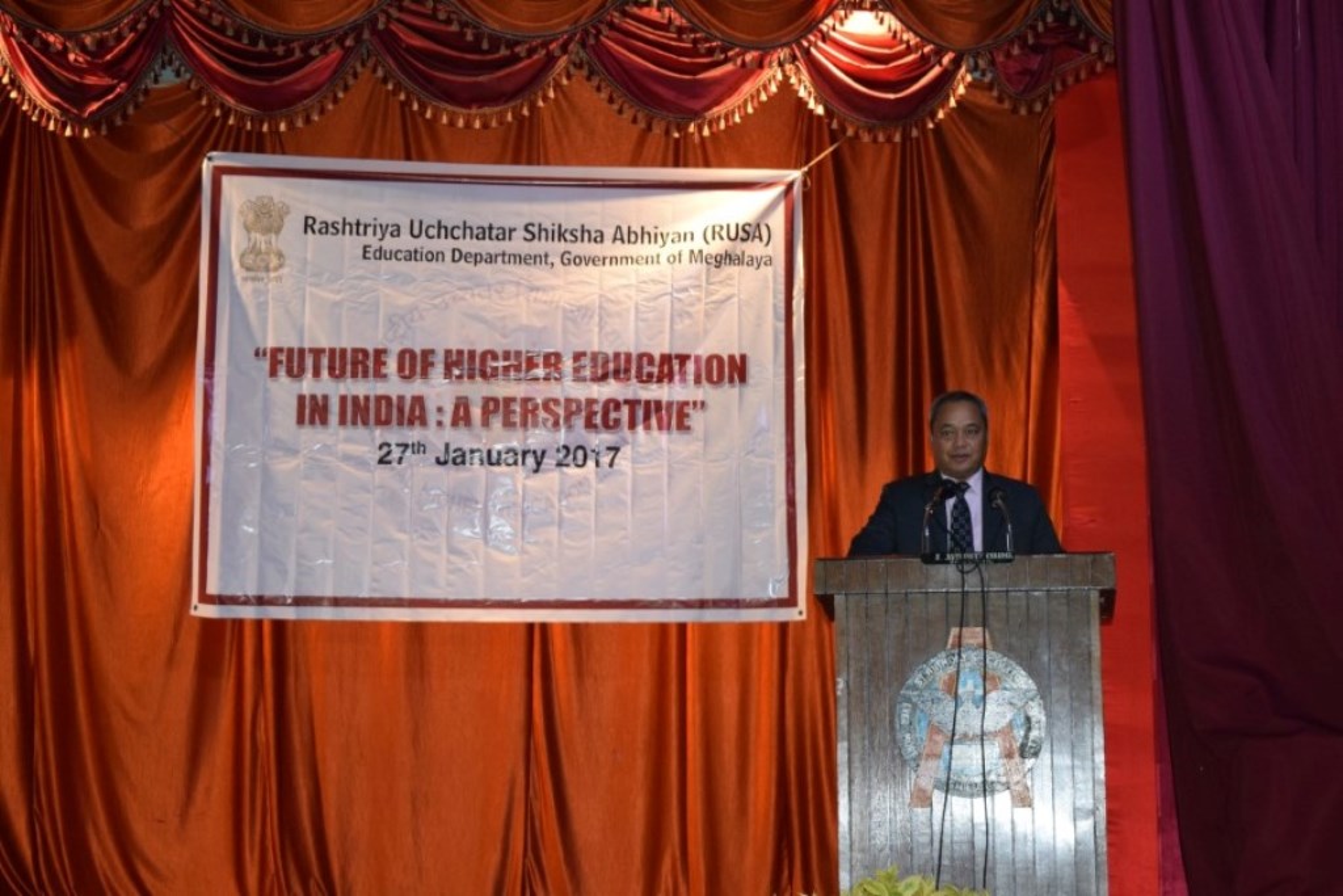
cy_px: 448
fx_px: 2518
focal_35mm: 68
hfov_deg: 29.9
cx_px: 672
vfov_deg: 20.2
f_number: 5
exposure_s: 1/60
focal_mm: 45
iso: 1800
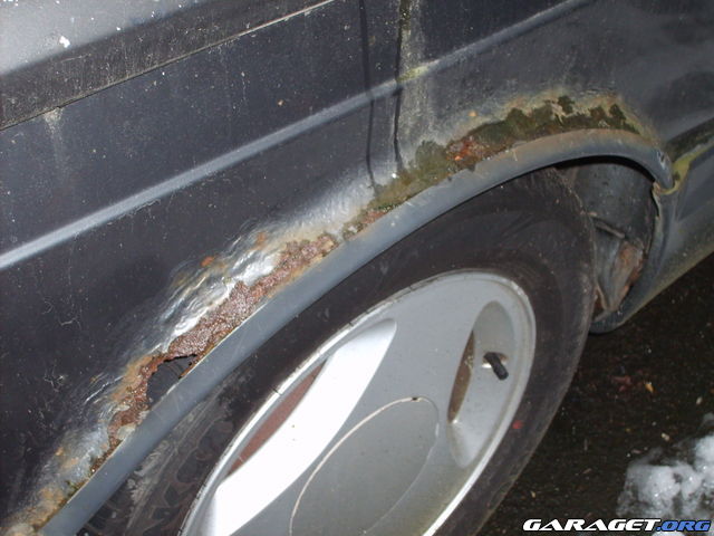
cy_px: 268
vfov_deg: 24.0
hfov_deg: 31.7
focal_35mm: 61
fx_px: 1258
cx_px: 357
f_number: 3.6
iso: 100
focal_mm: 10.3
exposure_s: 1/60
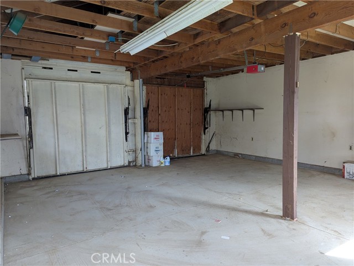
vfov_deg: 56.9
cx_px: 177
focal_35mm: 24
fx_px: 246
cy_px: 133
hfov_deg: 71.6
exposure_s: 1/28.4
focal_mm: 6.81
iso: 31
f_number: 1.85
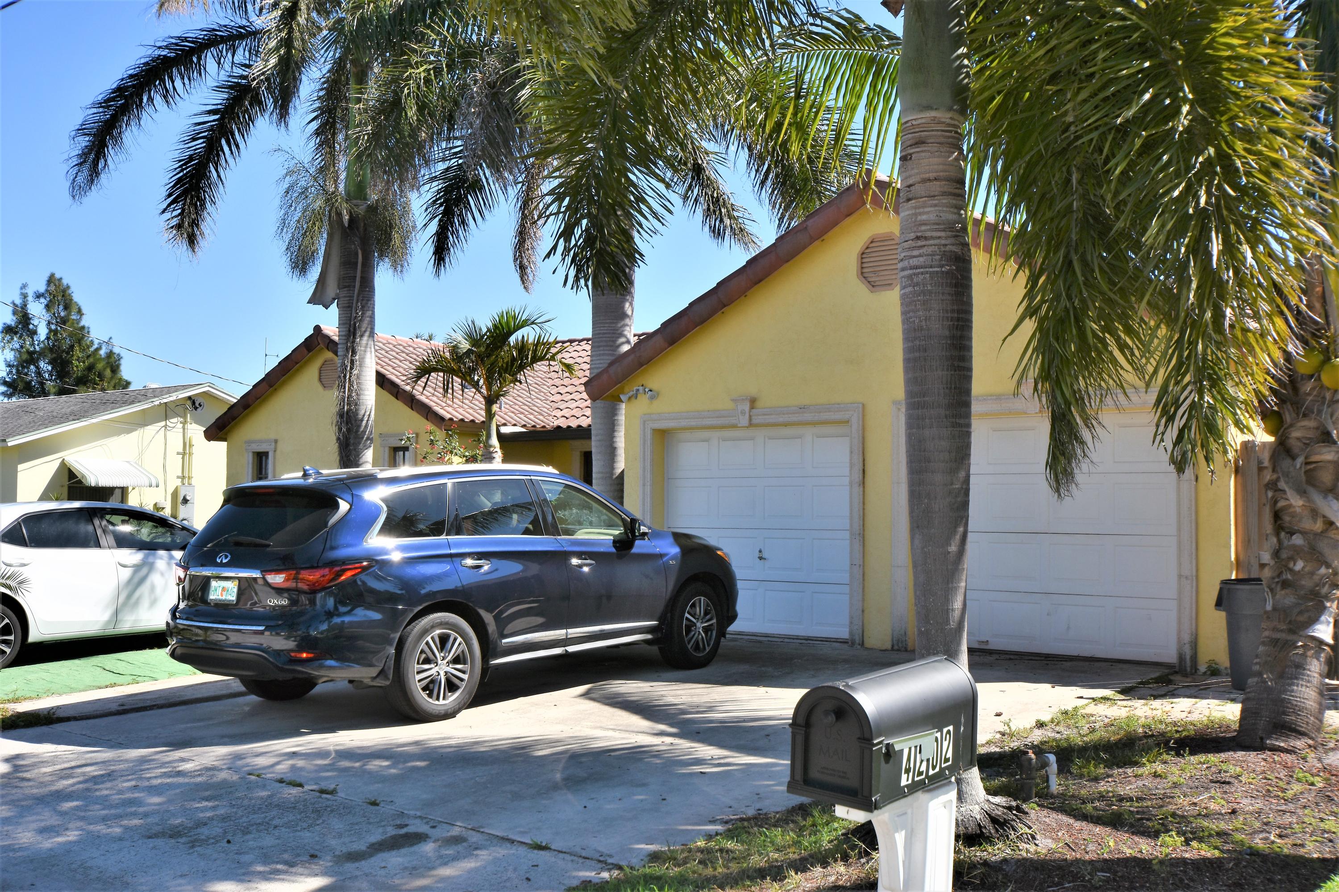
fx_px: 1339
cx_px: 670
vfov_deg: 36.9
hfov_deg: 53.1
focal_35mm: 36
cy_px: 446
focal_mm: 24
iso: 100
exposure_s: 1/250
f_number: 9
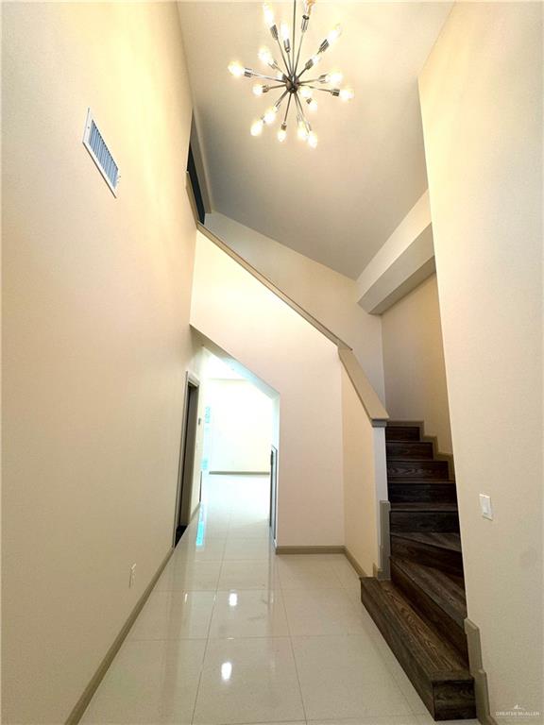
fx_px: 293
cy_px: 362
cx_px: 272
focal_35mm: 14
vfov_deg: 102.1
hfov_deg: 85.7
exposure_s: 1/120
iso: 100
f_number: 2.2
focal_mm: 2.22
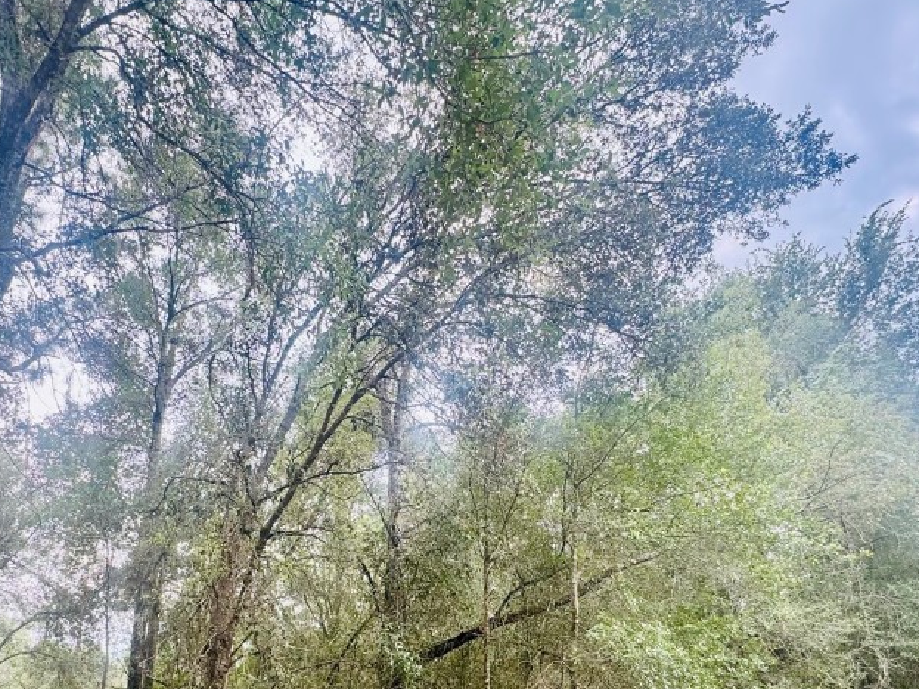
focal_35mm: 23
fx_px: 610
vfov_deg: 55.7
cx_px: 370
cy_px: 527
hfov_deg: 73.2
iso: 50
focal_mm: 2.22
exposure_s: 1/99
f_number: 2.2
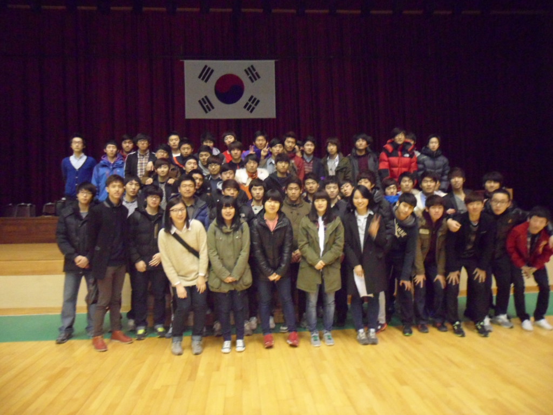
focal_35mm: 26
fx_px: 415
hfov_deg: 67.3
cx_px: 276
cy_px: 208
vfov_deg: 53.1
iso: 800
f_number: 3.3
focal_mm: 4.9
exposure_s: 1/15
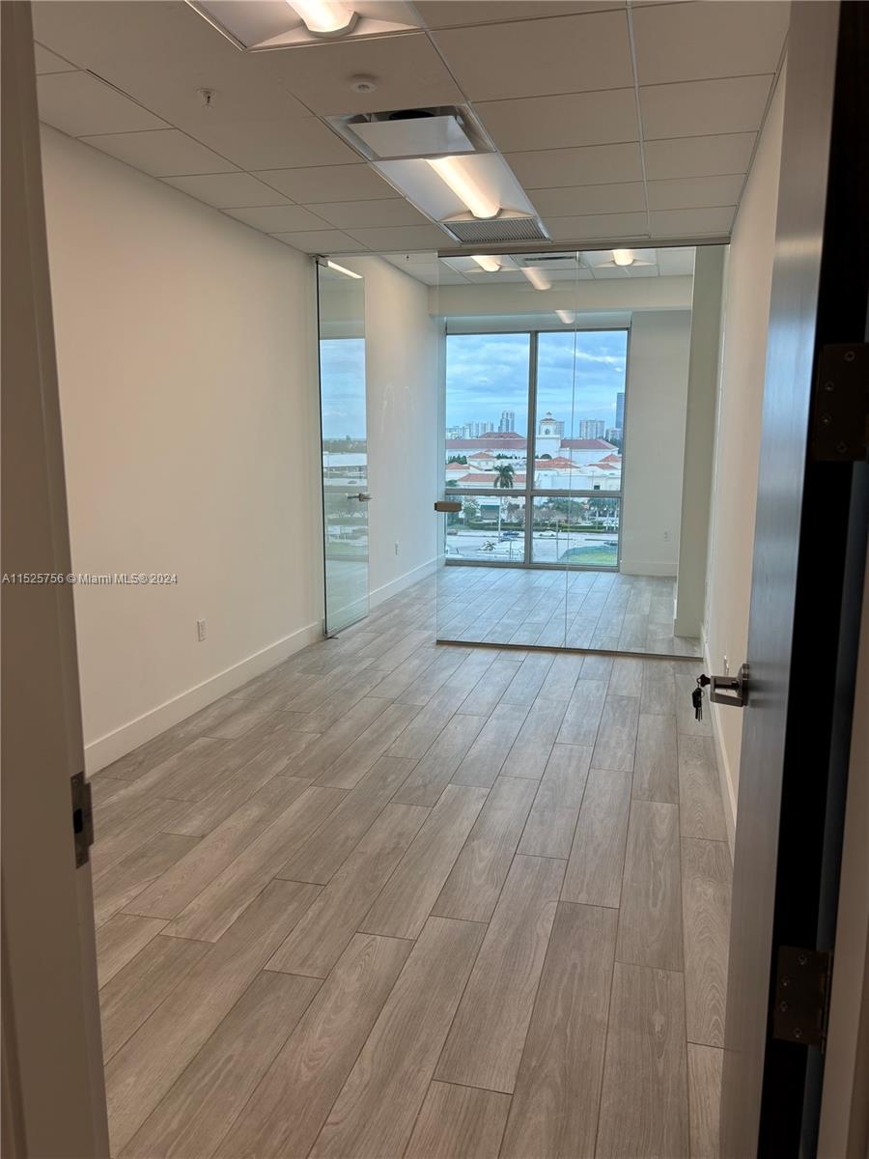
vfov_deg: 67.3
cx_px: 434
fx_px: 870
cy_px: 580
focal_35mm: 26
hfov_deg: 53.1
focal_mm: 5.96
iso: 32
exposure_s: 1/128
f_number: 1.6
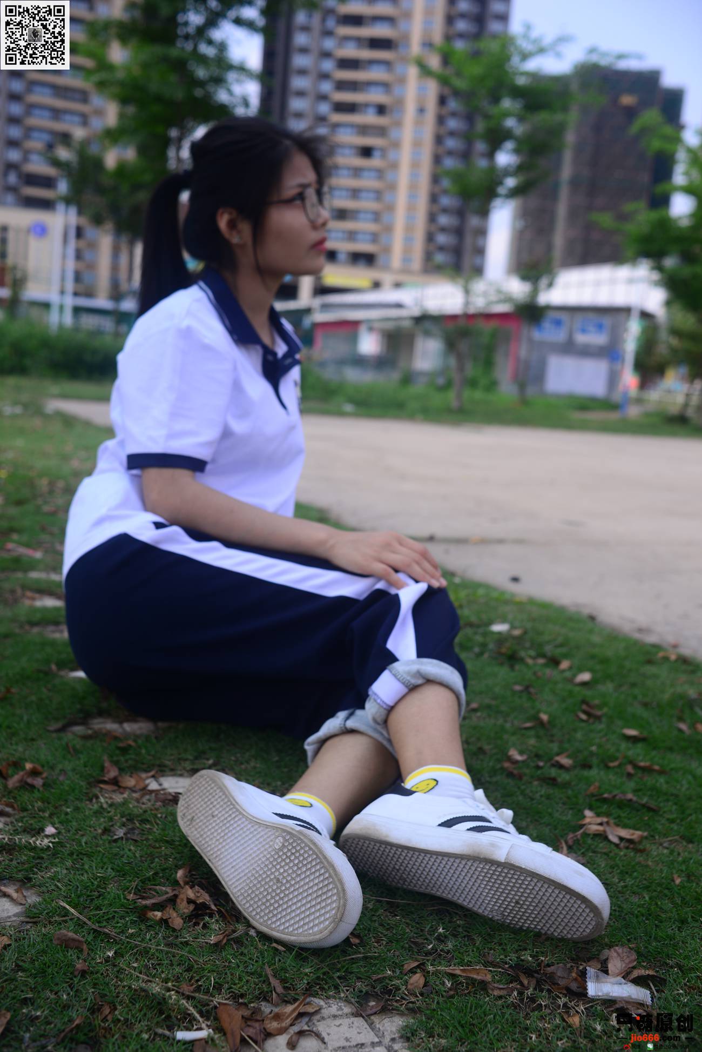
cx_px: 351
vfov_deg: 54.4
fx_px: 1023
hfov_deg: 37.9
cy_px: 526
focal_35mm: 35
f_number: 5.6
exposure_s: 1/400
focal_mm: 35
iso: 100
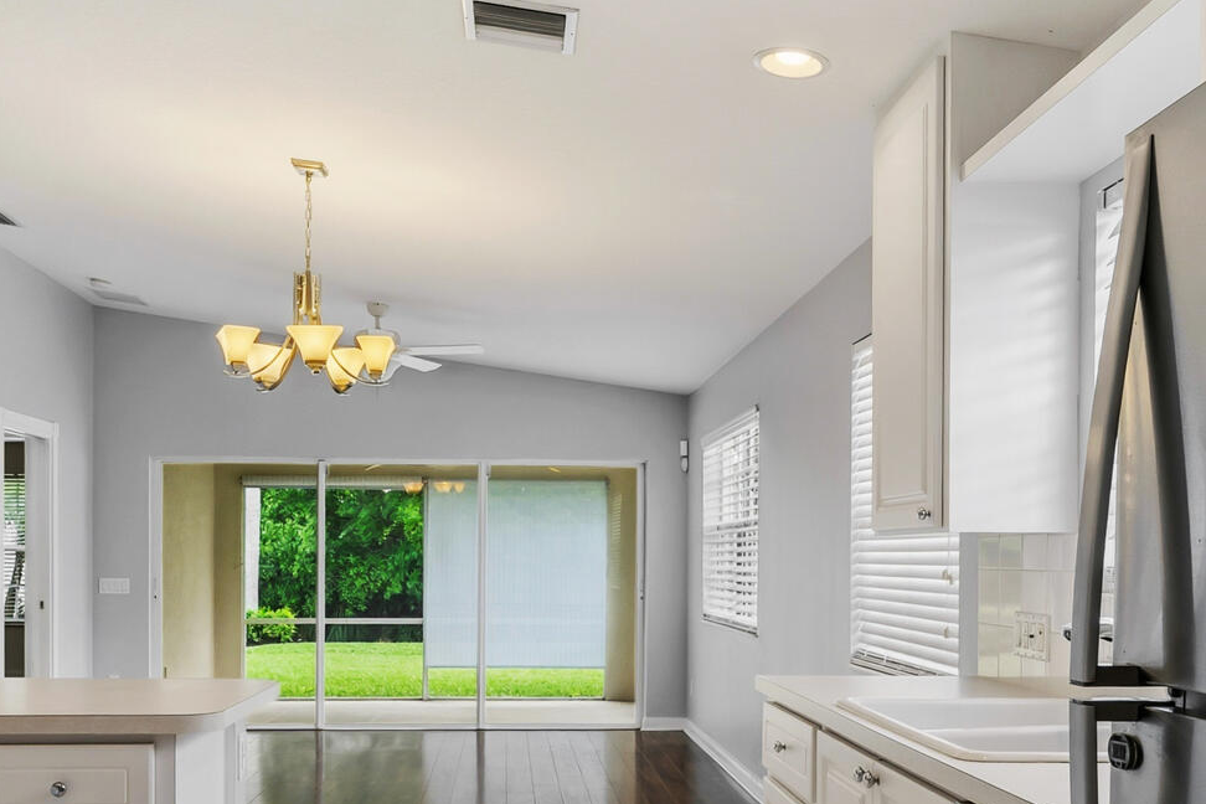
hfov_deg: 53.0
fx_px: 1206
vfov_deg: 36.0
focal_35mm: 36
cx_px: 543
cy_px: 605
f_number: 9
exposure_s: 1/4
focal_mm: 14
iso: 250
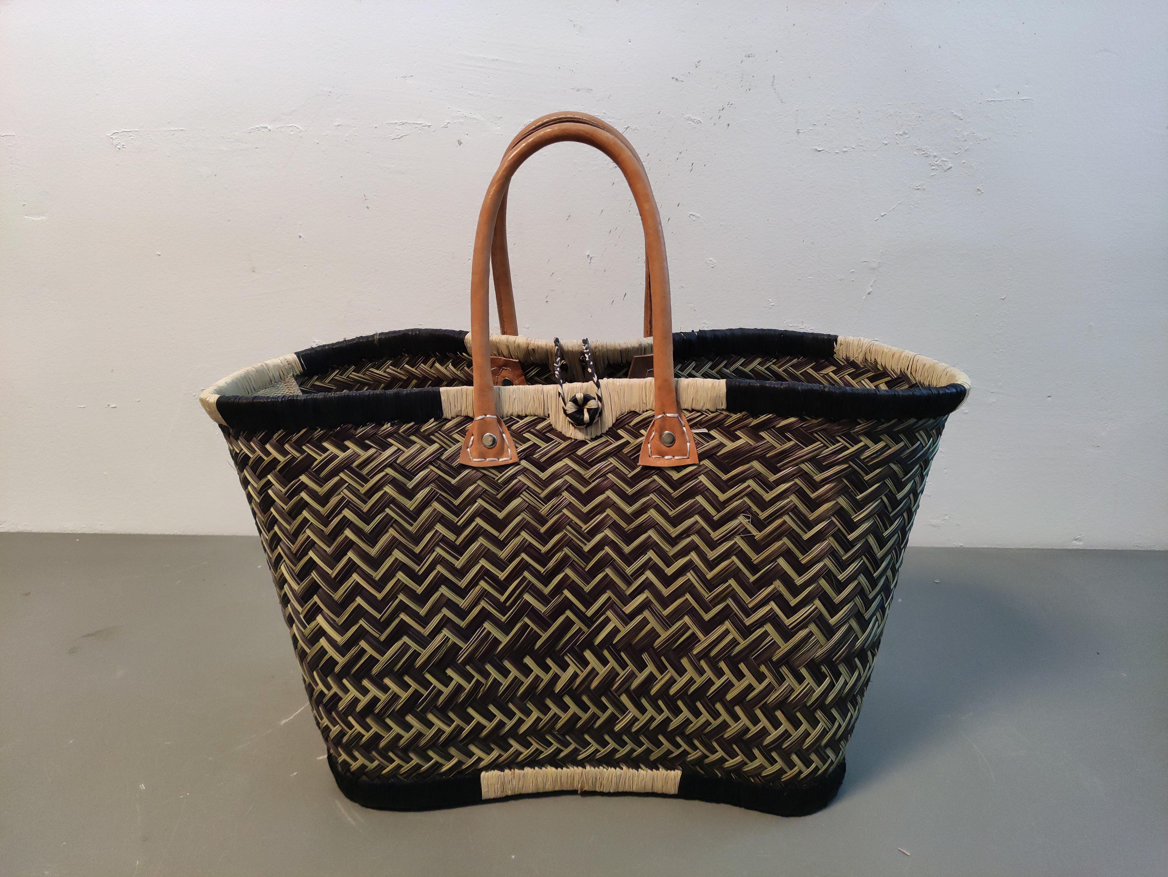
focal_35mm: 25
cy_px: 438
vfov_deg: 54.9
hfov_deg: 69.4
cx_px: 584
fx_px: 844
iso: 700
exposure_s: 1/50
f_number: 1.89
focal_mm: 5.43
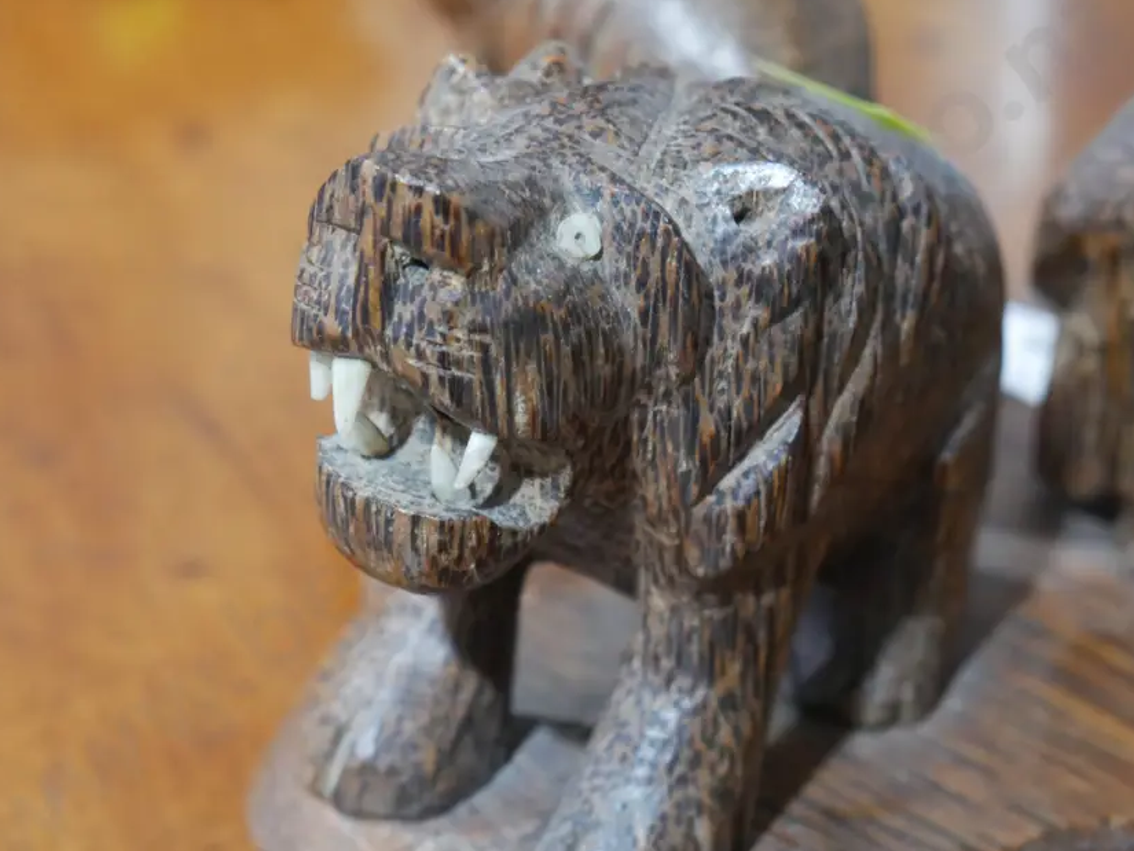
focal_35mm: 77
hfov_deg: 25.3
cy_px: 428
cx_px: 553
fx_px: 2523
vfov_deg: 19.1
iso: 3200
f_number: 5.4
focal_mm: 31
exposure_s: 1/80
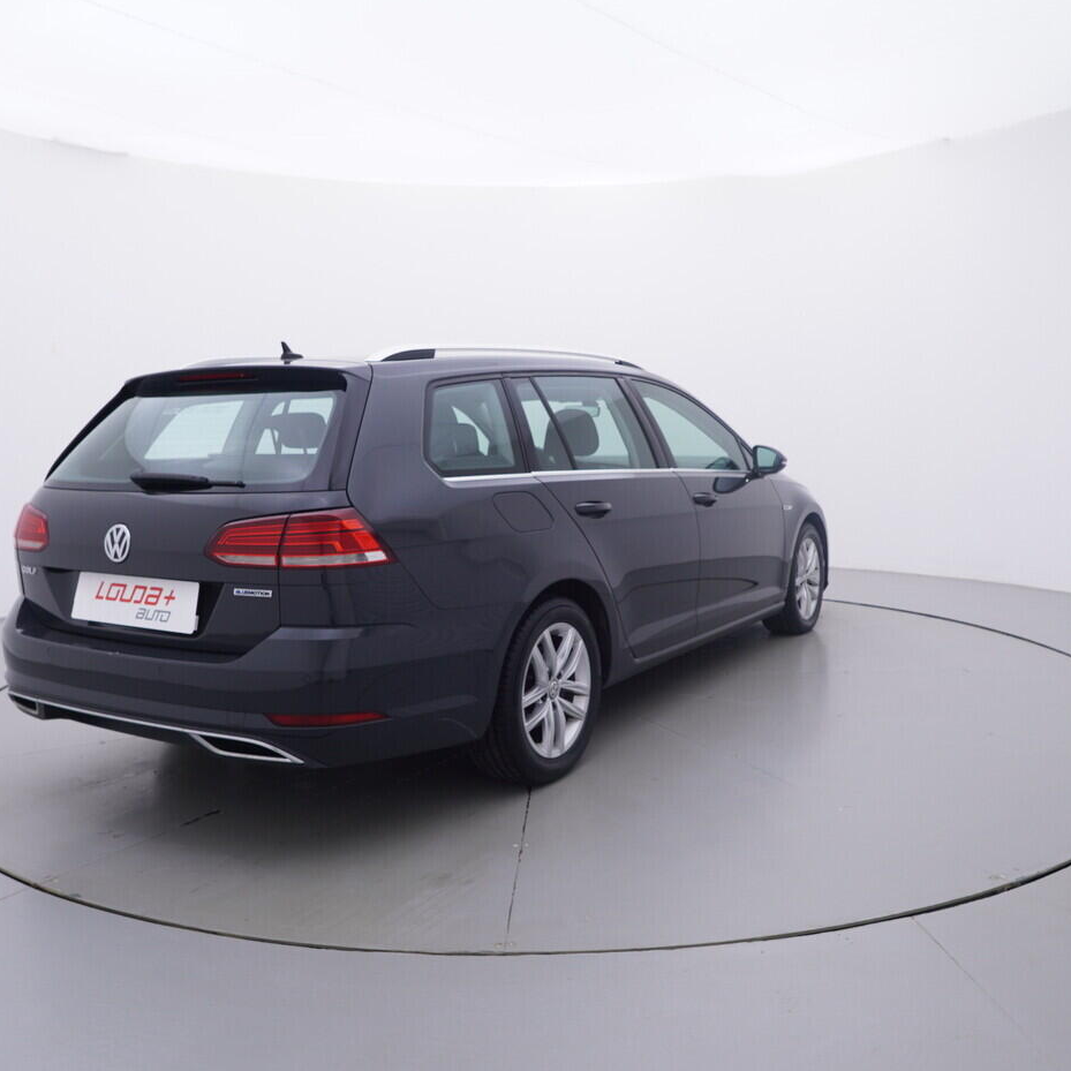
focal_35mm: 30
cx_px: 549
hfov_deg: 54.6
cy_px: 538
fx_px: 1038
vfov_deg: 54.6
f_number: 5
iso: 200
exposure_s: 1/80
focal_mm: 15
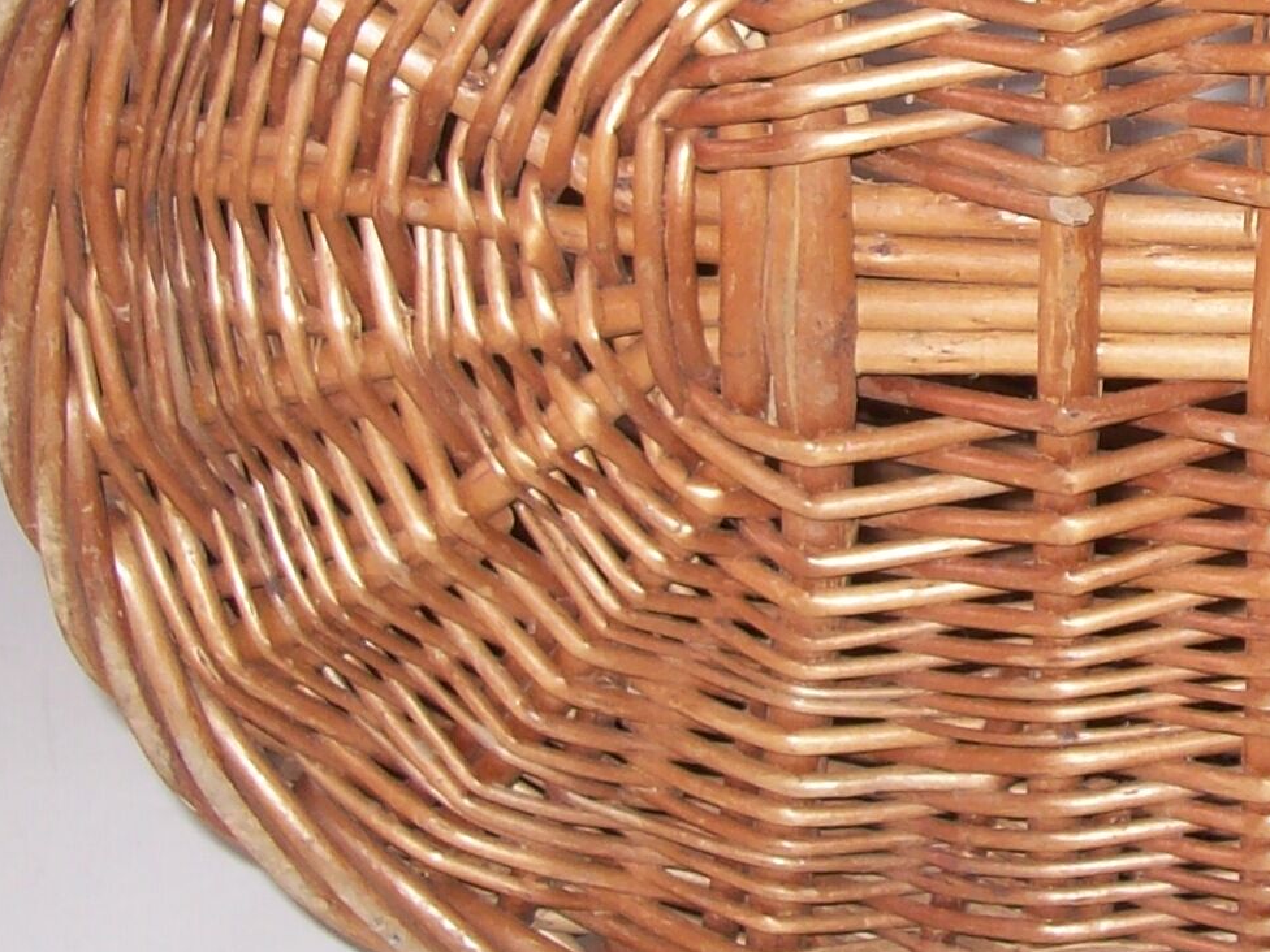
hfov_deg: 18.2
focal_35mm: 105
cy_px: 117
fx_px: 3852
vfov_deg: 14.0
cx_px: 1304
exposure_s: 1/64
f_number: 2.7
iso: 80
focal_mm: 6
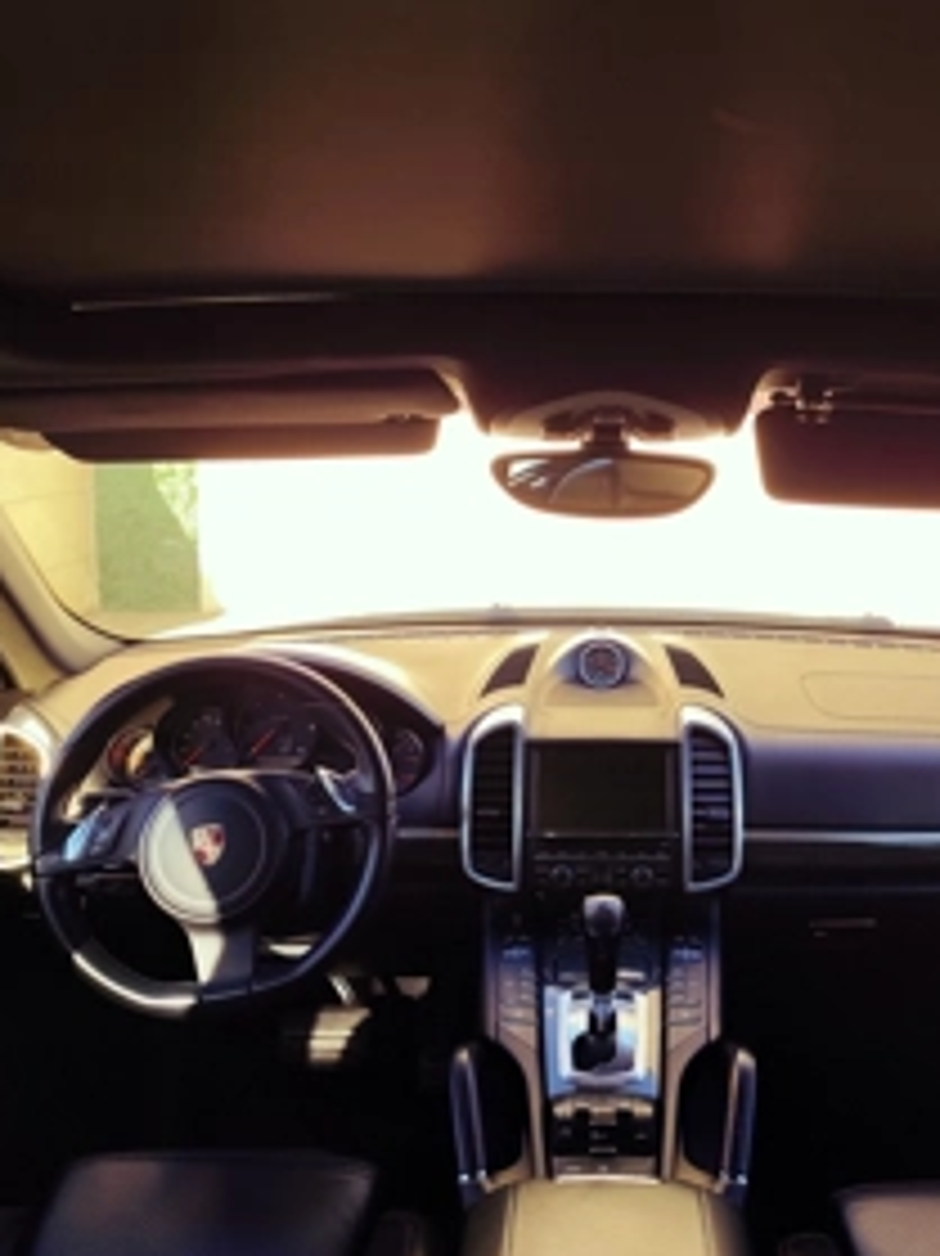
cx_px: 603
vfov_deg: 55.2
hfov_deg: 42.5
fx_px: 1196
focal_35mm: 33
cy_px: 558
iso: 50
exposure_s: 1/100
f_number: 1.65
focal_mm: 6.19
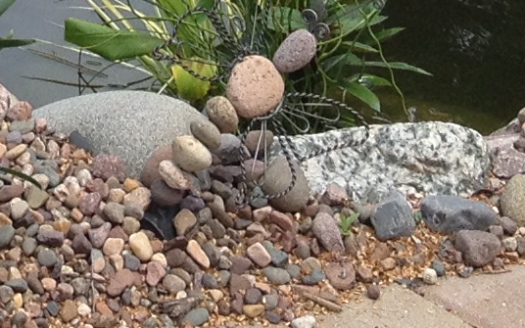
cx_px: -102
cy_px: -733
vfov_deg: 5.4
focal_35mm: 226
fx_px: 3234
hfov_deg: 9.2
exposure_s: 1/606
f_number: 2.4
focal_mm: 4.28
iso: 50
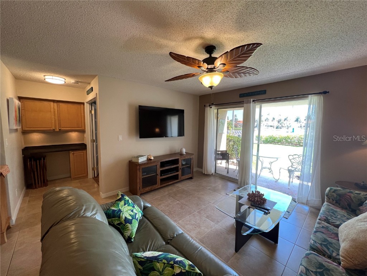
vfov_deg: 89.9
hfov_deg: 106.2
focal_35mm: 13
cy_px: 138
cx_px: 184
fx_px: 138
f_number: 1.8
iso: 125
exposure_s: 1/120
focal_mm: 1.57
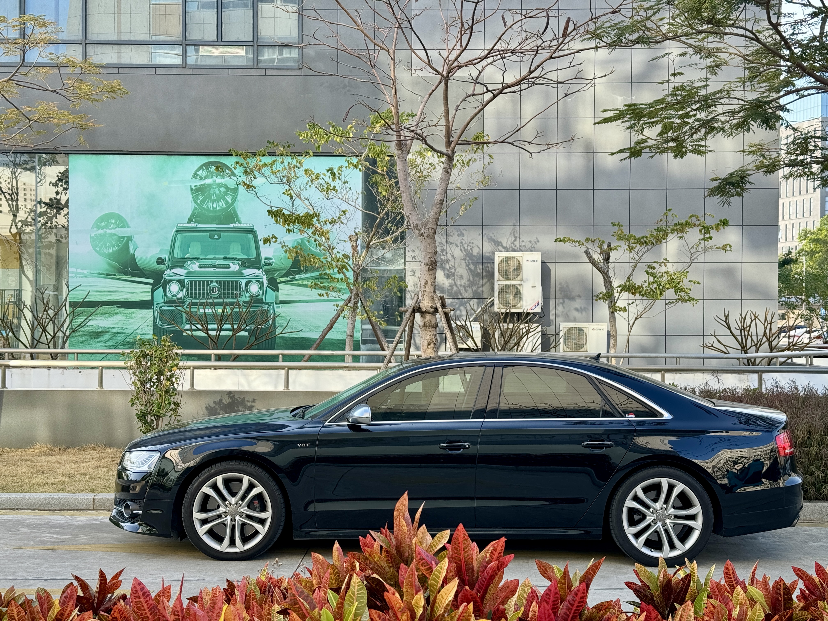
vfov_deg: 30.3
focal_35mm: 48
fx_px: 1148
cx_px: 414
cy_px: 310
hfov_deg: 39.7
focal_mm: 6.76
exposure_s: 1/356
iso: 64
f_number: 1.78
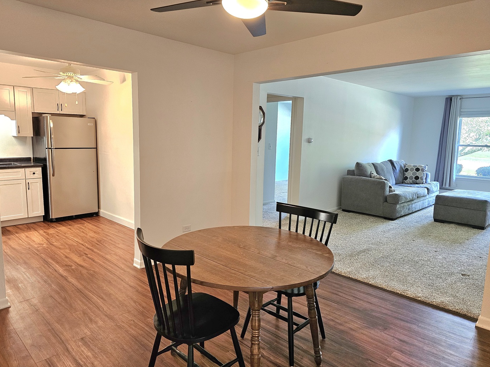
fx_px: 340
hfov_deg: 71.6
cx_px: 241
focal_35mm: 24
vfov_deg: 56.8
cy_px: 182
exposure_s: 1/120
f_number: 1.7
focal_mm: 6.3
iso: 400
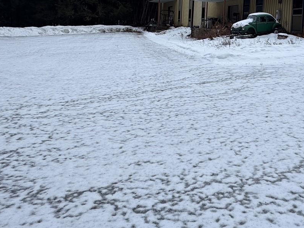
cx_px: 223
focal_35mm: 36
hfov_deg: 49.6
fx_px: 316
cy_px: 46
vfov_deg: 38.2
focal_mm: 2.22
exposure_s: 1/174
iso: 40
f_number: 2.2
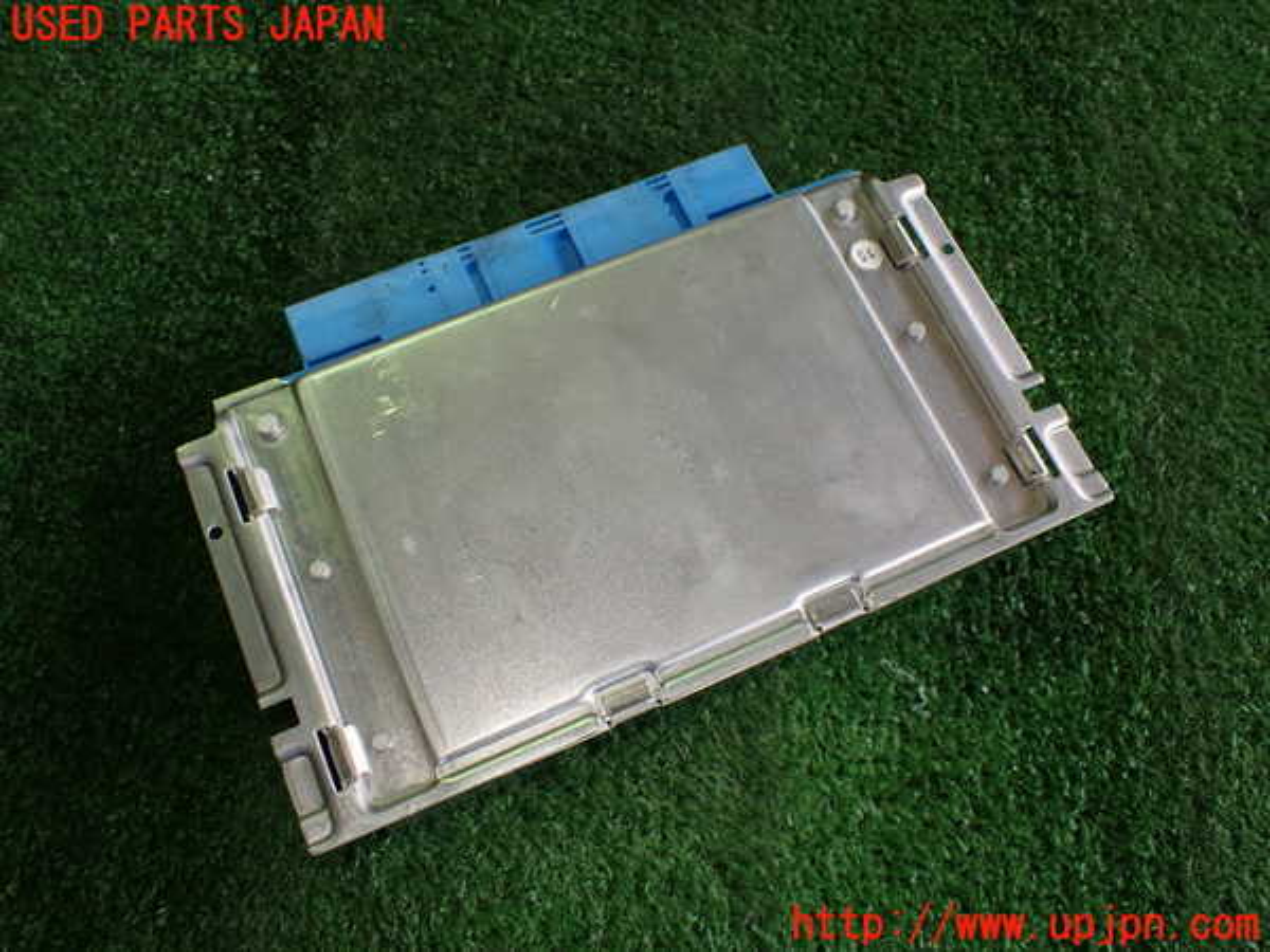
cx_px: 635
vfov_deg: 46.8
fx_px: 1101
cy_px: 476
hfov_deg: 60.0
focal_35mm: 30
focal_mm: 5.4
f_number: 2.3
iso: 200
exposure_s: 1/125
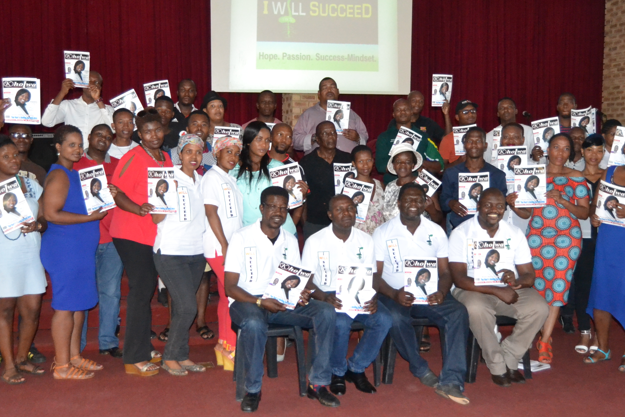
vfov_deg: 31.8
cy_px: 240
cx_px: 293
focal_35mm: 42
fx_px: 729
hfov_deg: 46.4
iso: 3200
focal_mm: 18
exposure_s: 1/200
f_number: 3.5
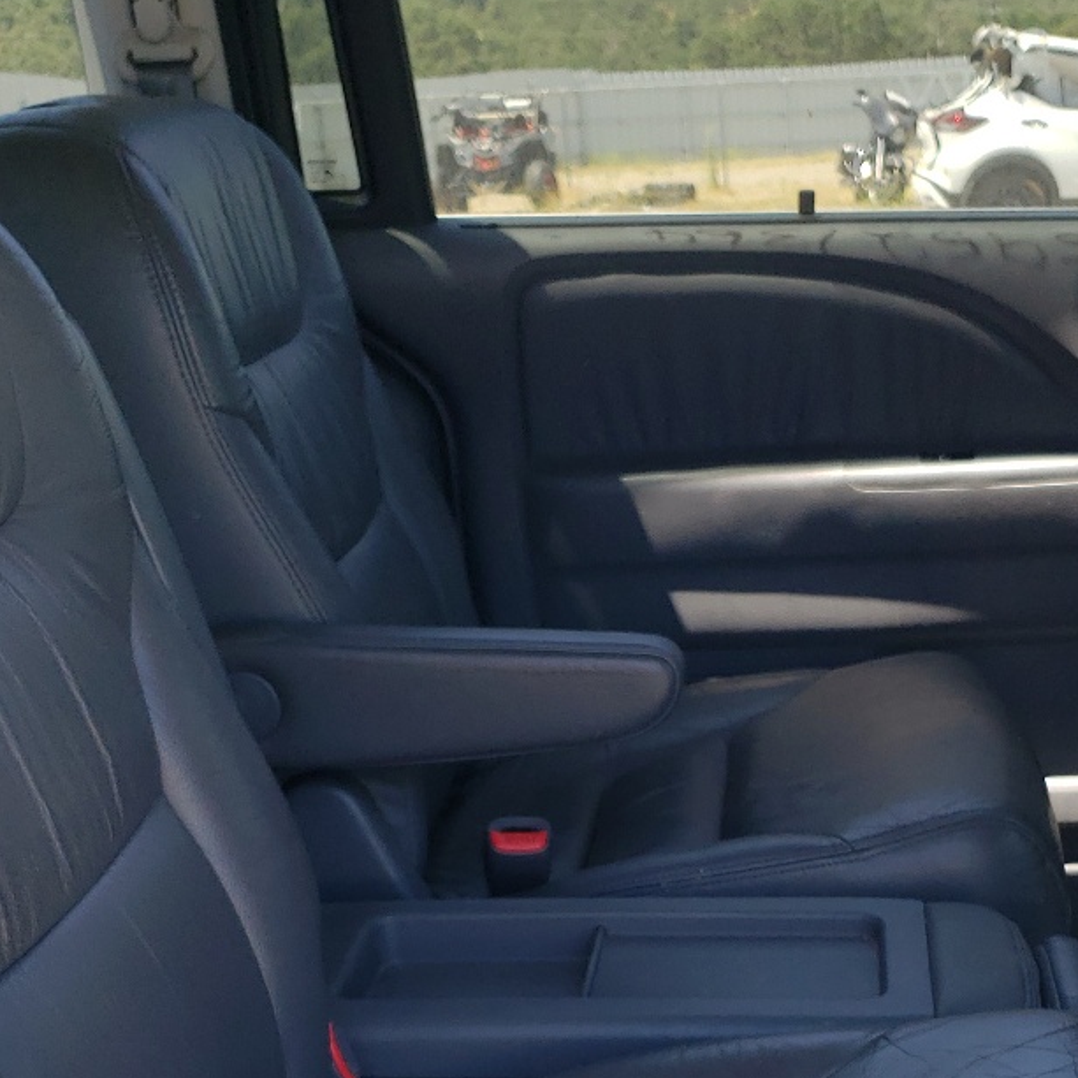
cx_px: 674
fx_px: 2114
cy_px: 1018
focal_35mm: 60
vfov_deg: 27.3
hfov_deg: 28.5
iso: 50
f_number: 1.5
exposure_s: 1/417
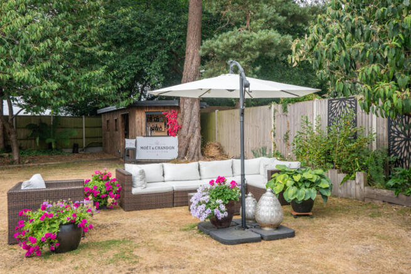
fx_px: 400
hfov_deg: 54.4
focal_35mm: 35
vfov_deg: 37.9
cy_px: 137
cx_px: 206
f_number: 11
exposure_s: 1/100
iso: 200
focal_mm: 35
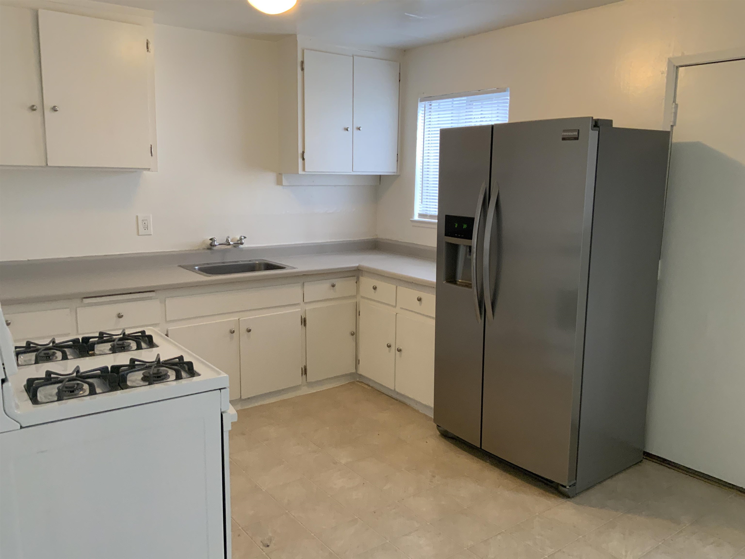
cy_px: 280
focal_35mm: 29
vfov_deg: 48.2
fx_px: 624
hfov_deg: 61.7
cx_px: 372
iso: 160
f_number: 1.8
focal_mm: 3
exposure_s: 1/60
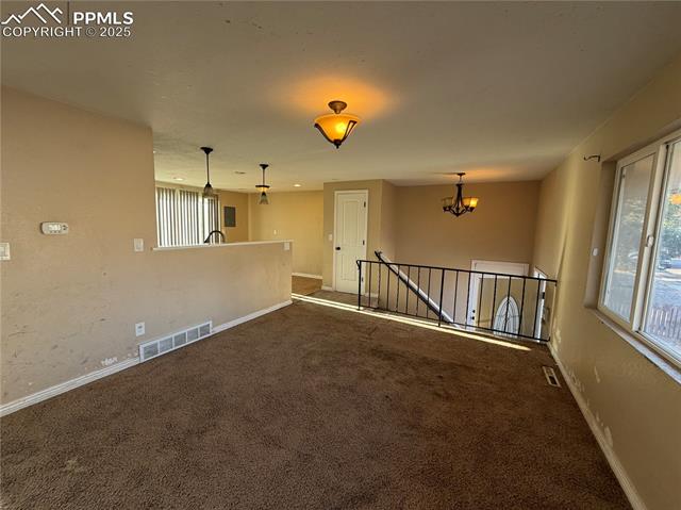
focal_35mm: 14
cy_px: 255
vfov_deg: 85.6
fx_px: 275
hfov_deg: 102.1
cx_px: 340
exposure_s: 1/121
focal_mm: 2.22
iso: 160
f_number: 2.2
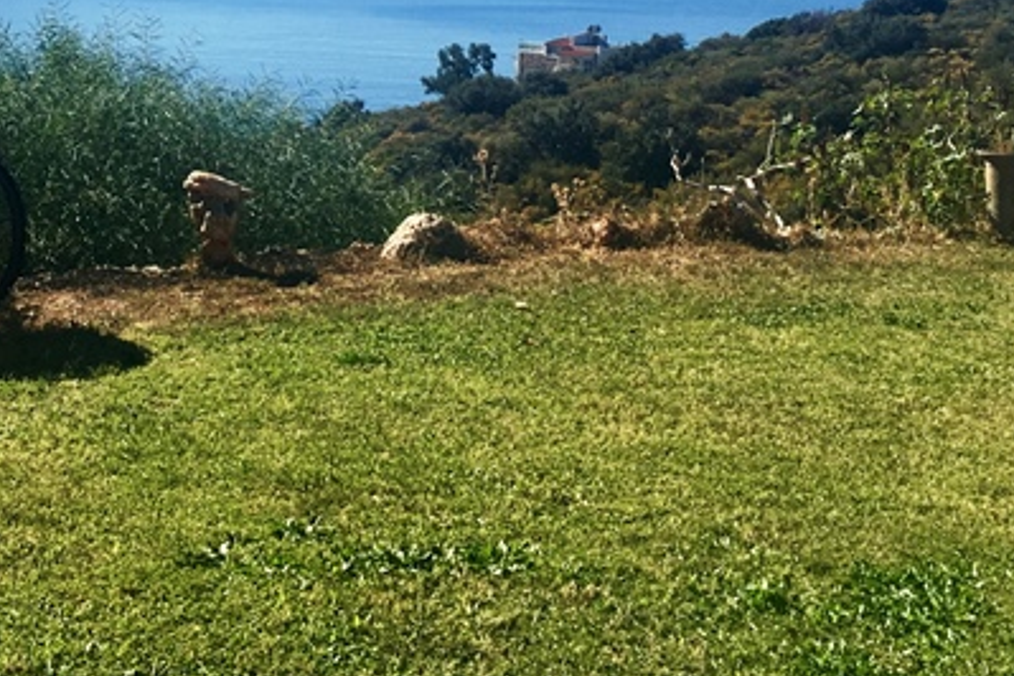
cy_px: -65
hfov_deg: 32.0
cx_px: 208
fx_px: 1718
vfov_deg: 21.2
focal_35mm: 61
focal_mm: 4.15
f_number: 2.2
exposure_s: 1/1451
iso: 25
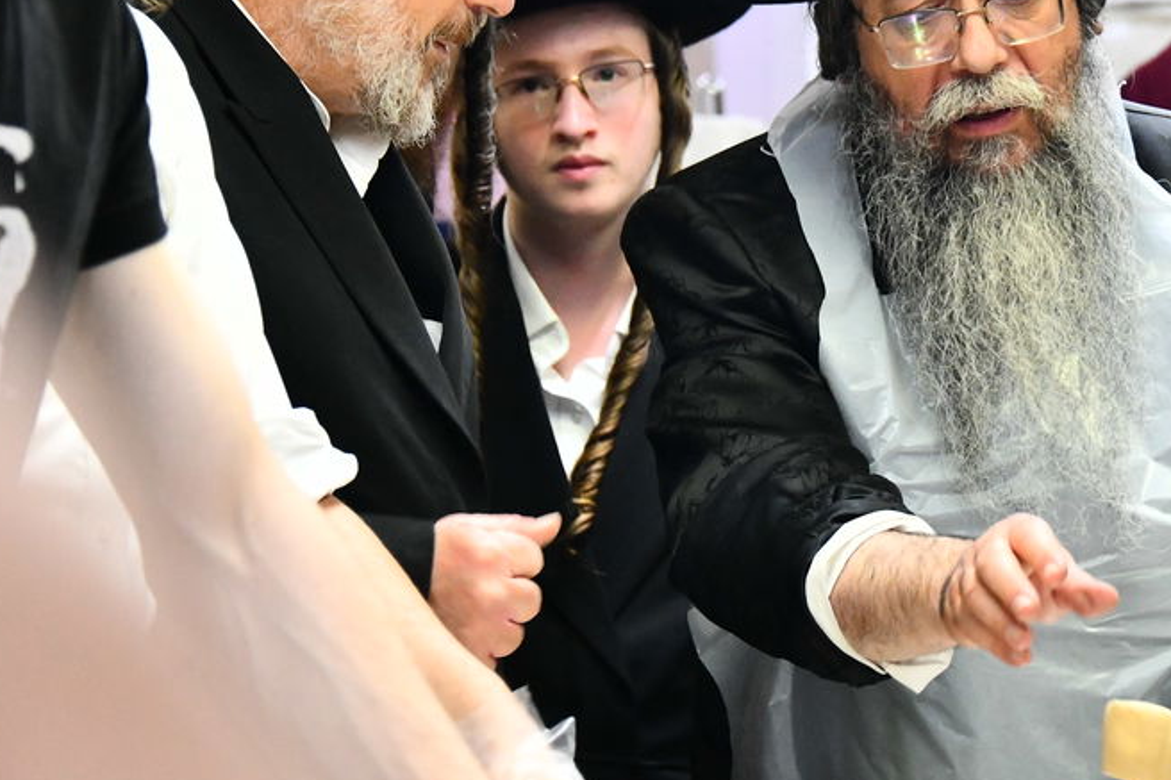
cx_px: 1023
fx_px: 7284
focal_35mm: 224
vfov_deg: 6.1
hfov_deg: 9.2
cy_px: 140
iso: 3200
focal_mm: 105
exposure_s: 1/160
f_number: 5.3
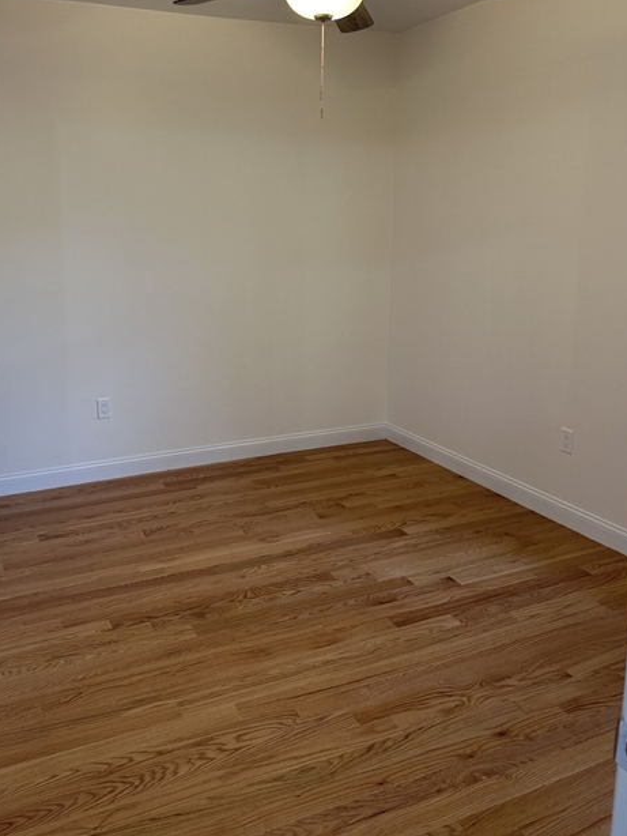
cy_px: 336
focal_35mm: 30
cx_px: 276
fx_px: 724
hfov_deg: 46.7
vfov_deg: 59.5
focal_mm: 6.86
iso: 125
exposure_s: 1/60
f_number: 1.78
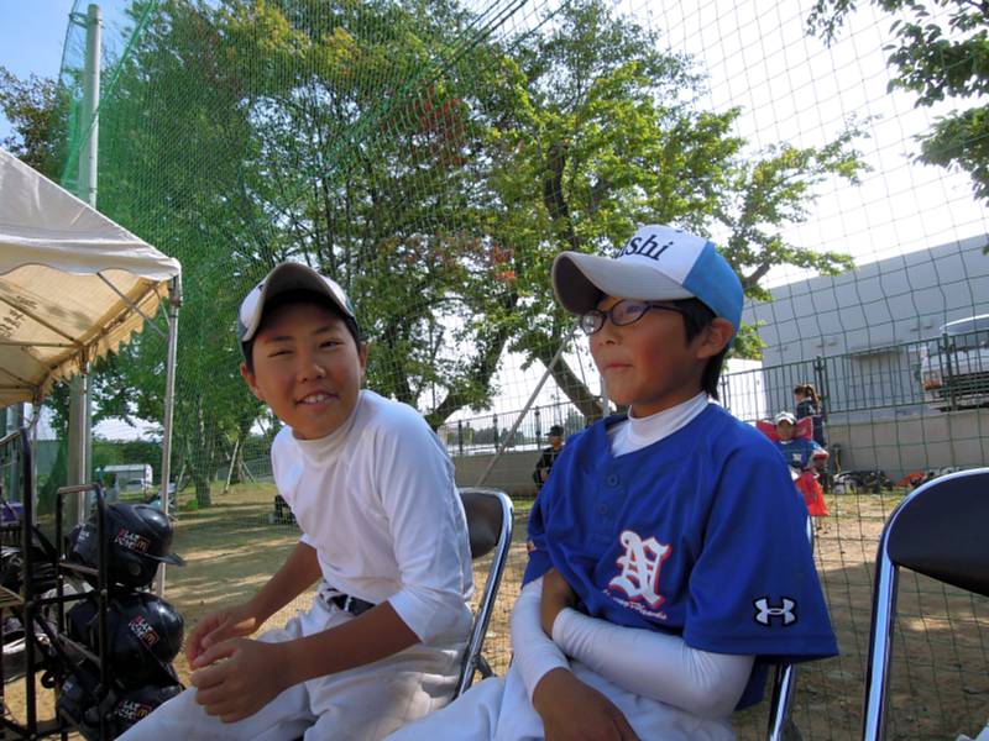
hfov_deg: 71.6
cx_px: 494
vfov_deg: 56.8
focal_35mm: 24
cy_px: 370
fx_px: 686
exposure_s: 1/1250
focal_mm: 4.3
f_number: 3.5
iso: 160
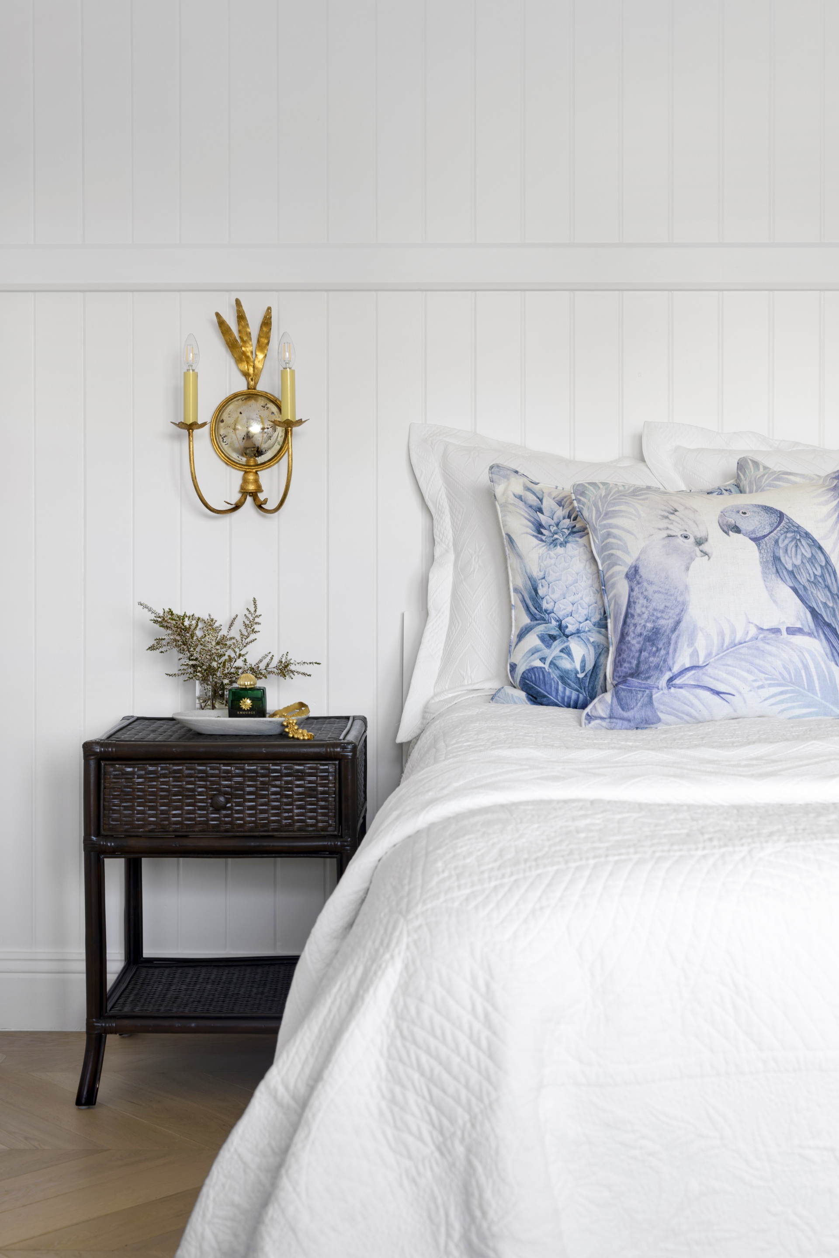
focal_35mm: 50
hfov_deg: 27.0
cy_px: 629
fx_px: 1748
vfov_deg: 39.6
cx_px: 420
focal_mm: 50
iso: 100
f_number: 8
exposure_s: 1/2.5
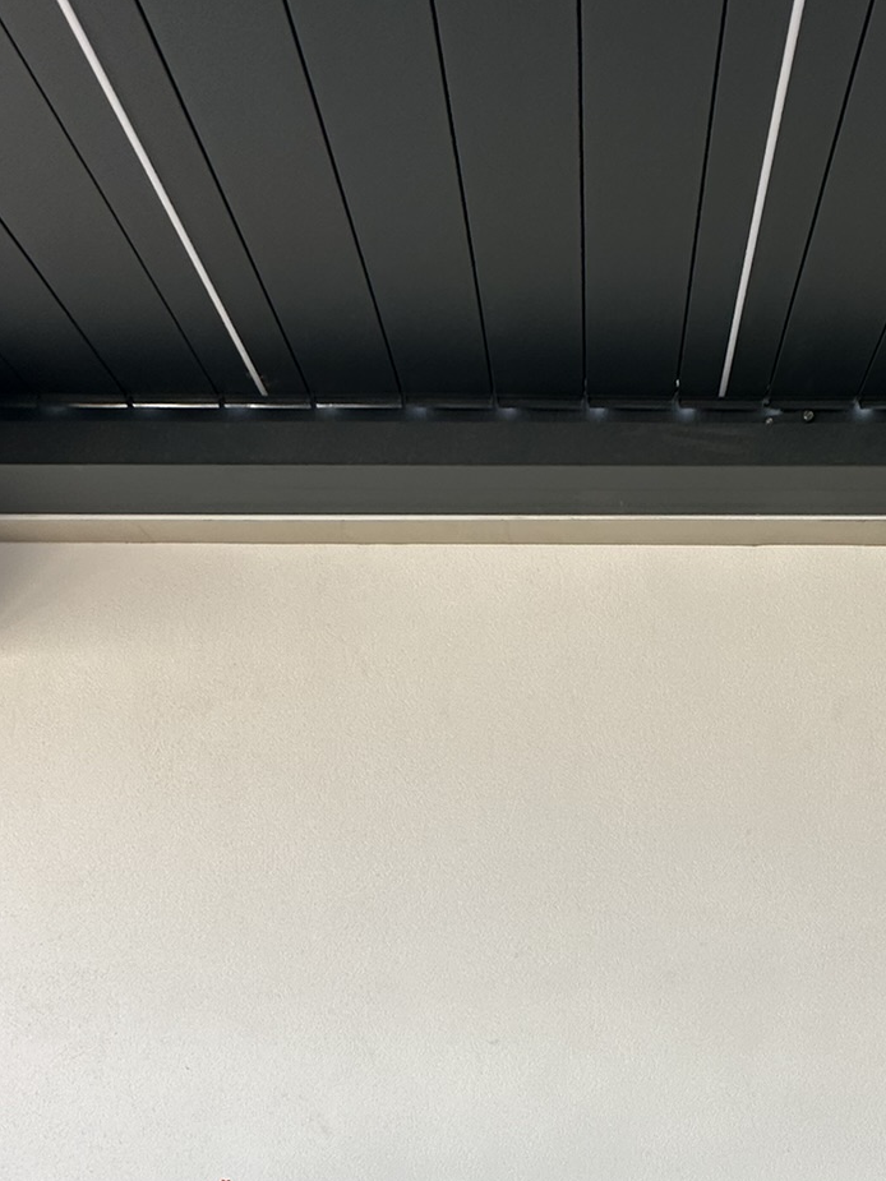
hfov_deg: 44.6
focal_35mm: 31
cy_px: 1116
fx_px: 1058
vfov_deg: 50.1
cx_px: 610
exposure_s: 1/220
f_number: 2.2
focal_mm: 2.22
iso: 40
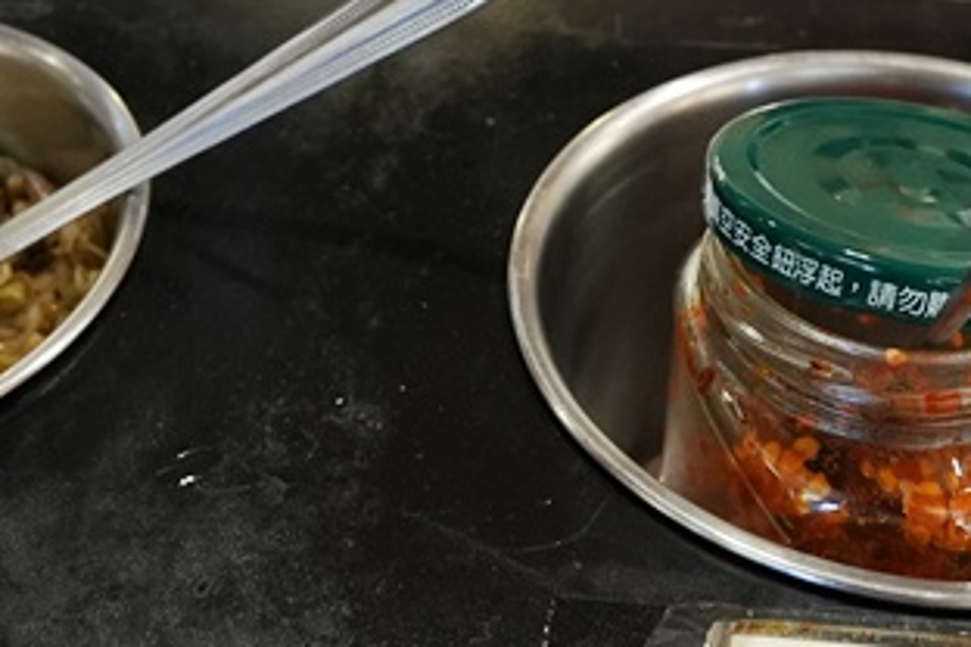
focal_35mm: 69
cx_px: 426
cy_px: 48
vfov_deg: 19.3
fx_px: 1861
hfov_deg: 29.2
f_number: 3.5
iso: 1600
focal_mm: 14
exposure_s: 1/100
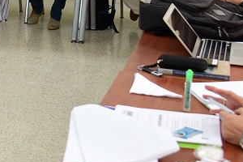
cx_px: -6
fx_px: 648
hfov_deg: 20.5
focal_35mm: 96
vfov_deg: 14.1
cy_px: 17
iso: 1000
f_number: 4
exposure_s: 1/250
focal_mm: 24
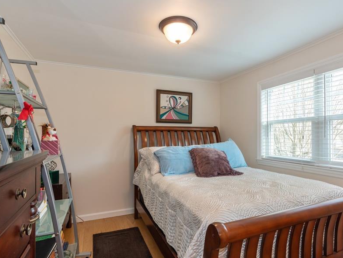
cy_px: 135
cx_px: 182
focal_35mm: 20
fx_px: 198
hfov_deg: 81.6
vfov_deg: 66.0
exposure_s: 1/10
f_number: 9
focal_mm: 16
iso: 200
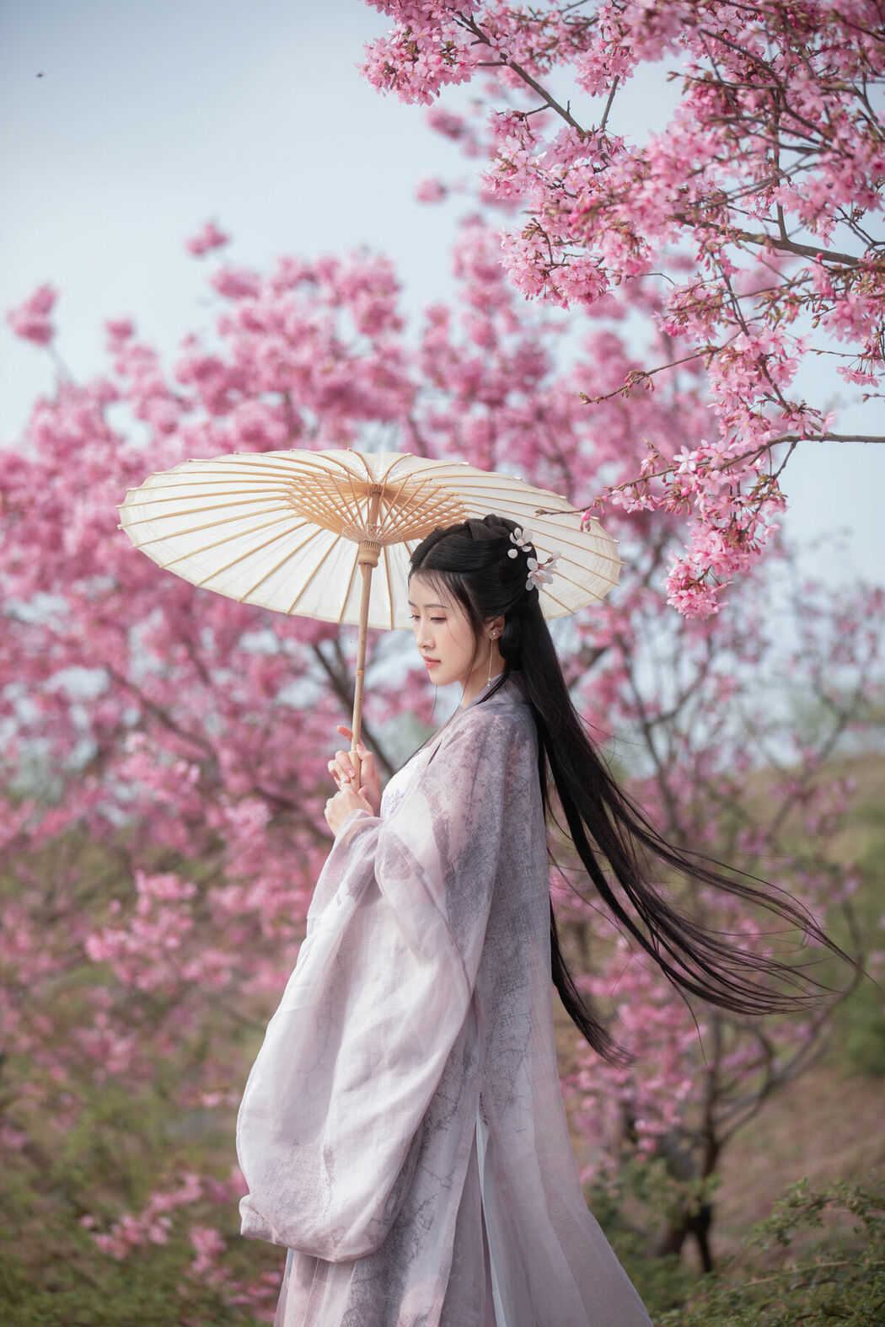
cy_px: 664
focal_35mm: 99
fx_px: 3650
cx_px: 442
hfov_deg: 13.8
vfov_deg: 20.6
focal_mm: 100
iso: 100
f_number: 2.8
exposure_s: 1/1250
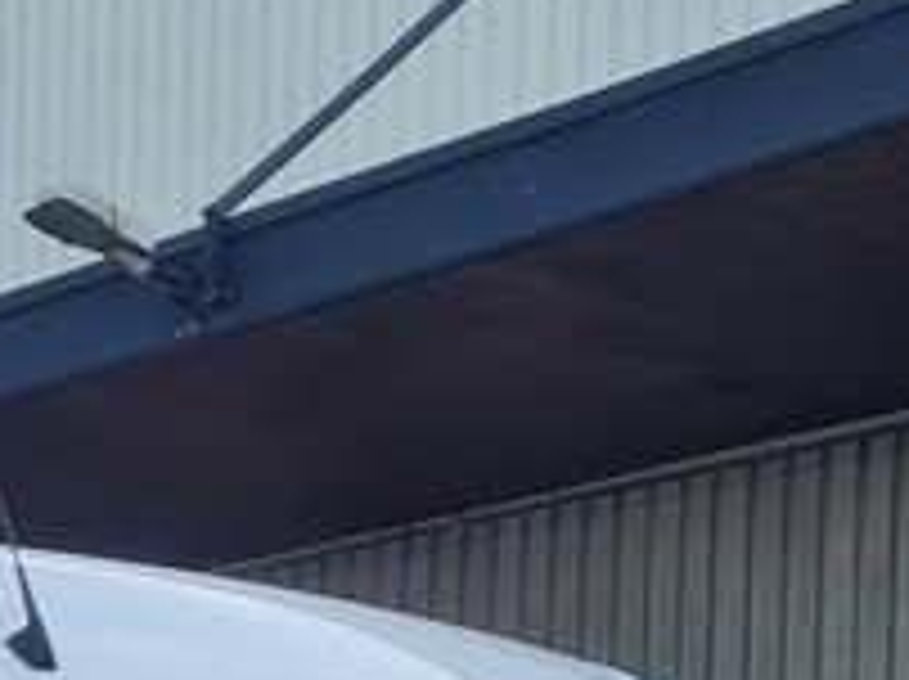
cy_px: 1536
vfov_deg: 10.2
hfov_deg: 15.1
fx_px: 3410
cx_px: 140
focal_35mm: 130
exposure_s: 1/1076
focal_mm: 5.4
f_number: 1.8
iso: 50
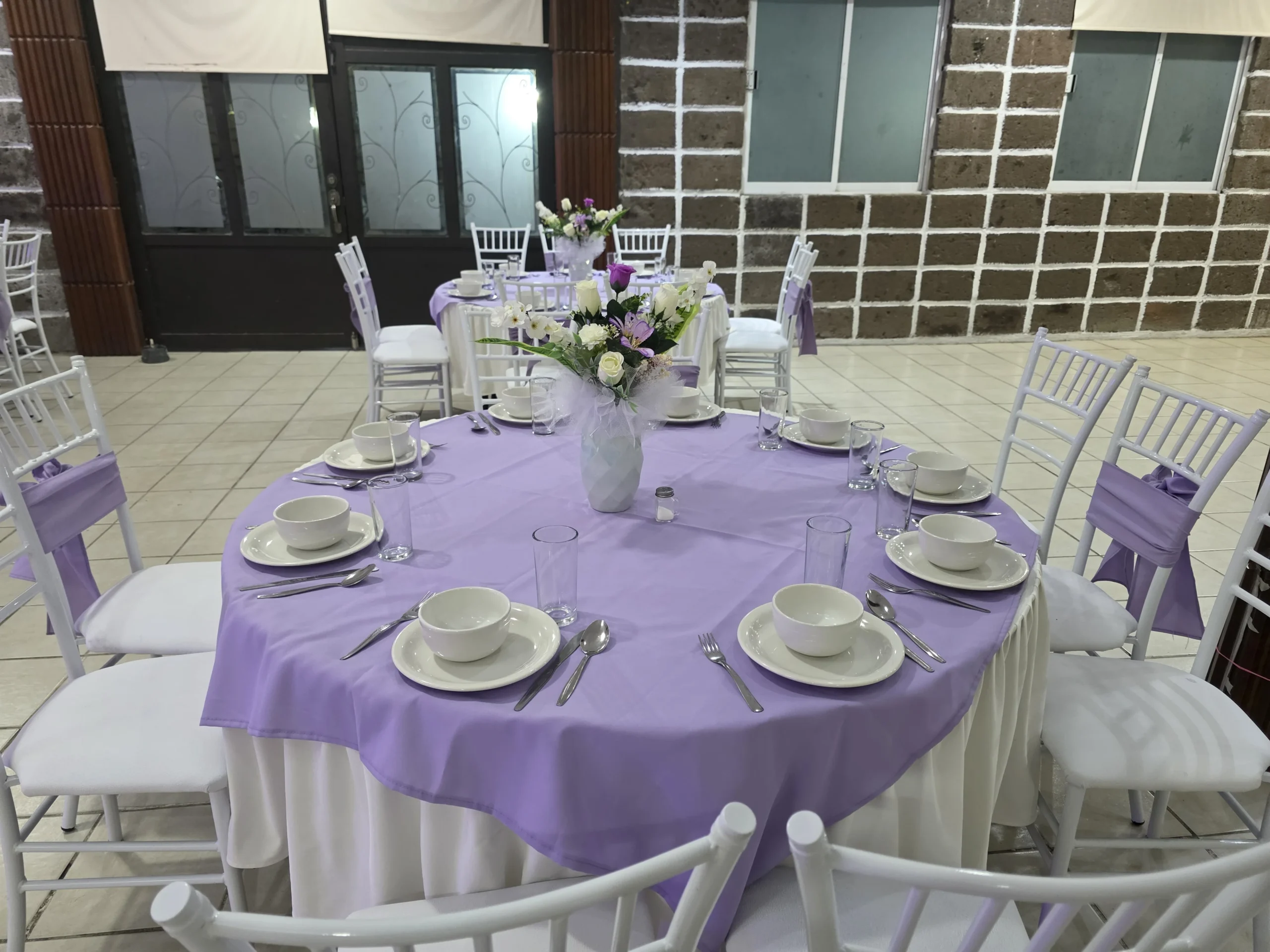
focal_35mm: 23
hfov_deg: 73.9
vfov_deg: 58.9
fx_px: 844
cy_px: 476
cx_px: 635
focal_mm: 6.3
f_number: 1.7
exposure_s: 1/120
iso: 800
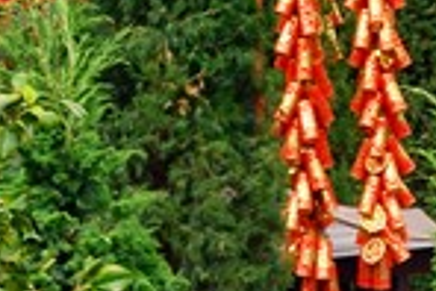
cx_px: 739
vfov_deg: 3.8
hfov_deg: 5.6
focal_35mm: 365
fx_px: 4425
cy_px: 29
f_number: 5
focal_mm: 32
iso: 100
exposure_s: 1/100
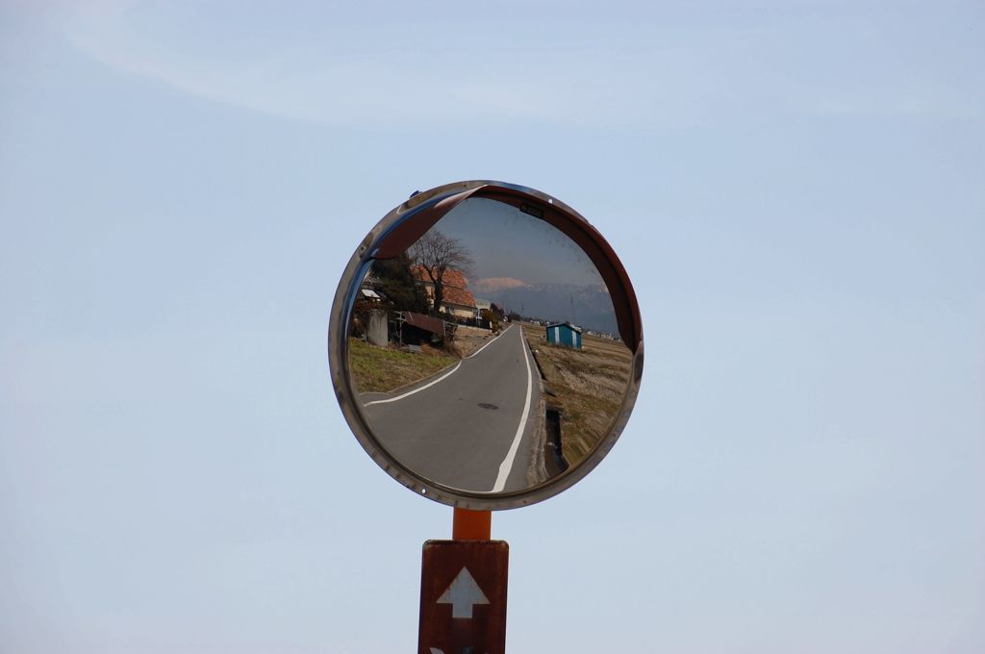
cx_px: 492
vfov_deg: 8.3
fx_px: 4509
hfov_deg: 12.5
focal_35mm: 165
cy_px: 327
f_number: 8
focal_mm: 110
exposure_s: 1/1000
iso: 200
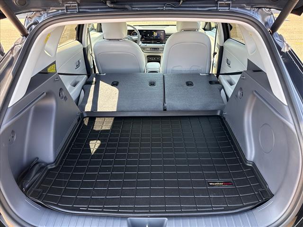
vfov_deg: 56.8
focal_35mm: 24
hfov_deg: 71.6
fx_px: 210
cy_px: 114
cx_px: 152
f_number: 1.78
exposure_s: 1/80
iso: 200
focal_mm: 6.76
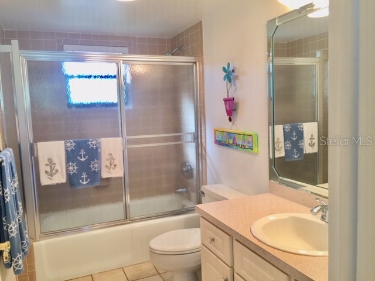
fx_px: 314
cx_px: 188
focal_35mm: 29
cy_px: 140
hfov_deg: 61.7
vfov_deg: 48.2
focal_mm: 4.15
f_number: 2.2
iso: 40
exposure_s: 1/30
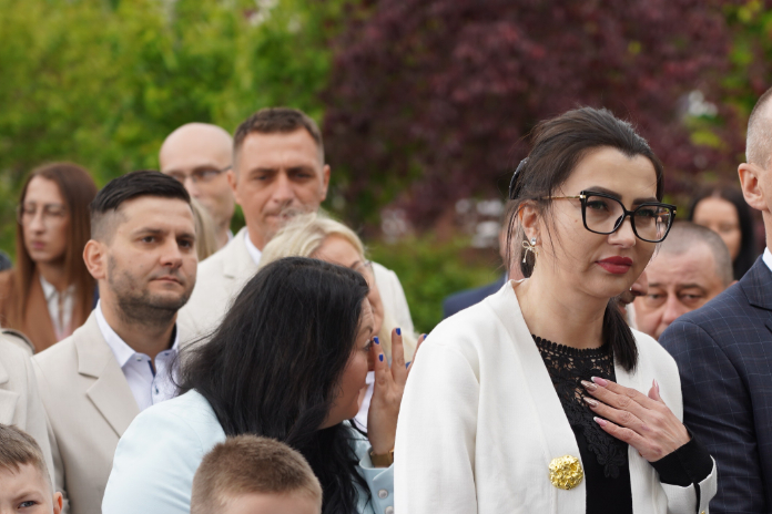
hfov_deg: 10.5
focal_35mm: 196
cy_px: 425
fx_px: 4203
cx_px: 461
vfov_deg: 7.0
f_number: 4.5
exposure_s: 1/100
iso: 100
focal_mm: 105
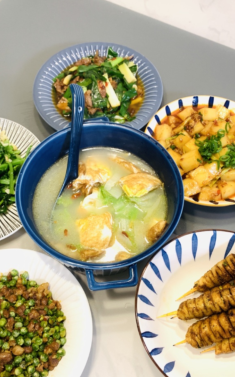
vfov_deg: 53.6
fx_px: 369
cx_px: 104
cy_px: 227
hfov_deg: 35.3
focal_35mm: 36
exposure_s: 1/60
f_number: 1.8
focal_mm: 4.25
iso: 200
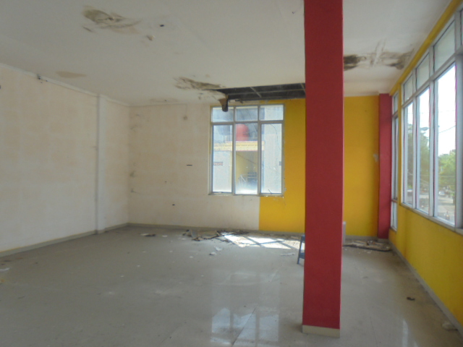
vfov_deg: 53.1
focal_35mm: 26
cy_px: 174
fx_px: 348
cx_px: 232
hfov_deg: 67.3
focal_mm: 4.6
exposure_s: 1/250
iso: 100
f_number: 3.5
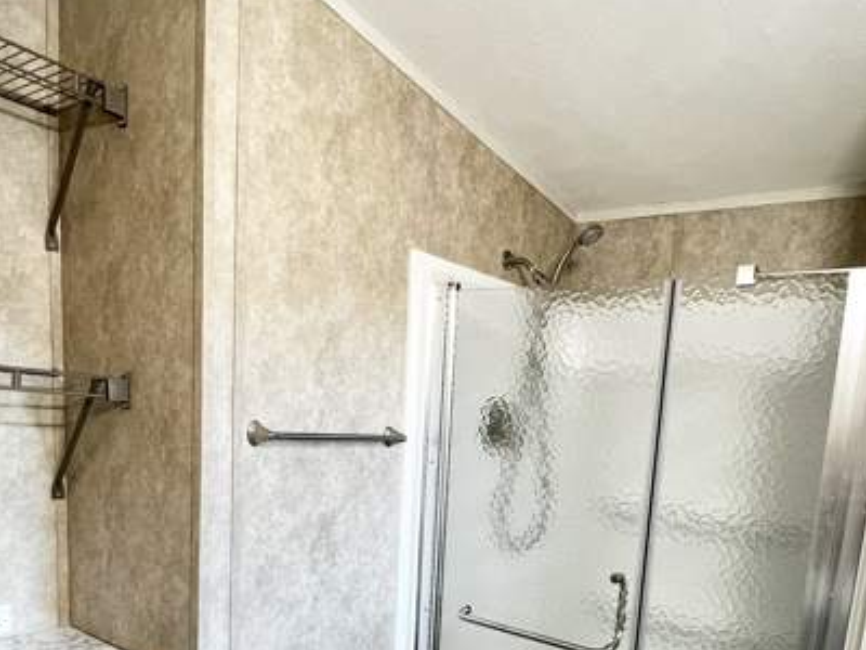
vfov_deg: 49.8
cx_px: 511
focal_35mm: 26
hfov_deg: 66.8
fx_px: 650
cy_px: 522
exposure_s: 1/60
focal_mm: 1.57
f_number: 1.8
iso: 125
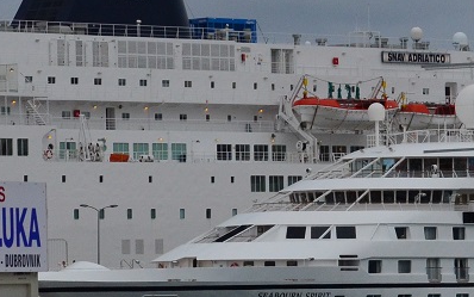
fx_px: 4393
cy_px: 112
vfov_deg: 3.9
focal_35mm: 340
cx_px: 508
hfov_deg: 6.2
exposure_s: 1/2000
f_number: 8
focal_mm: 60
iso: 640
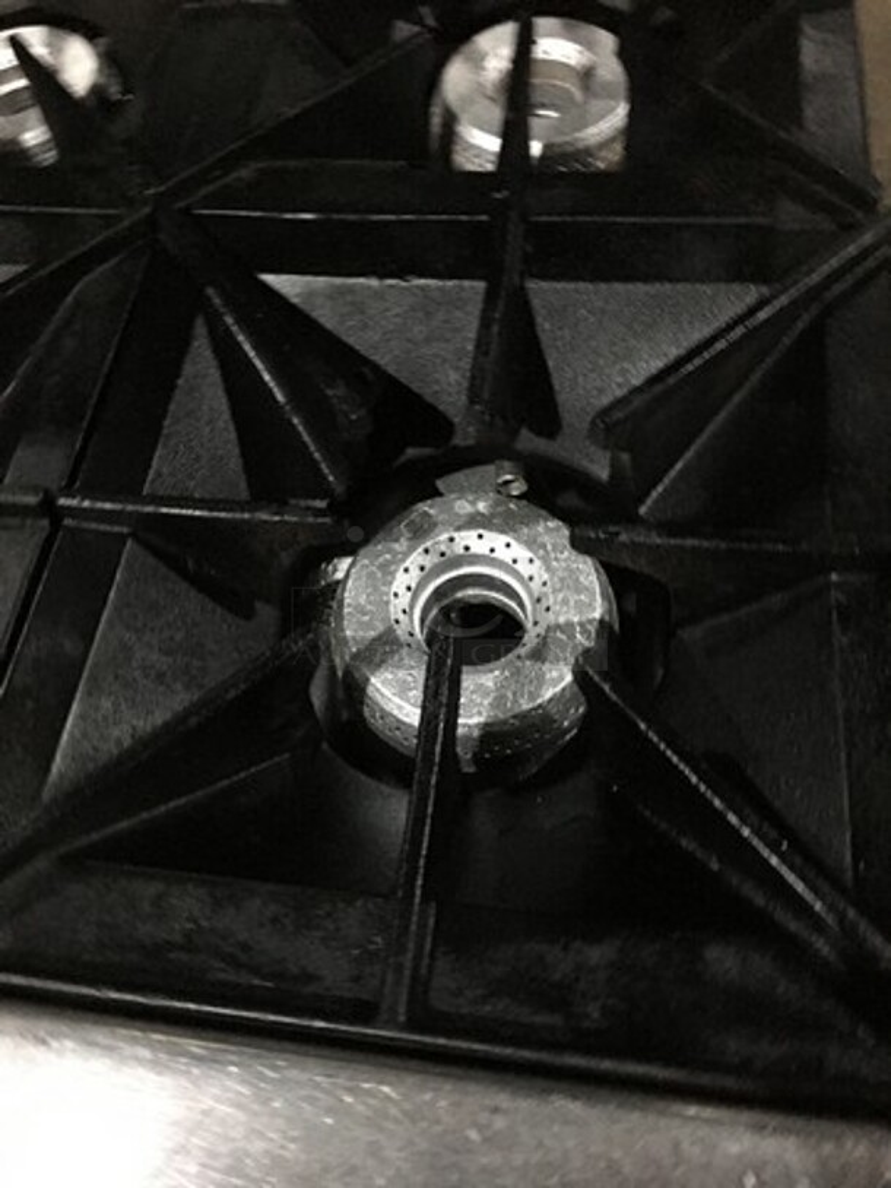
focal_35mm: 29
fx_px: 995
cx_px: 446
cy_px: 594
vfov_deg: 61.7
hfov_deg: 48.2
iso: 80
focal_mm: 4.15
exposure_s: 1/4
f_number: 2.2
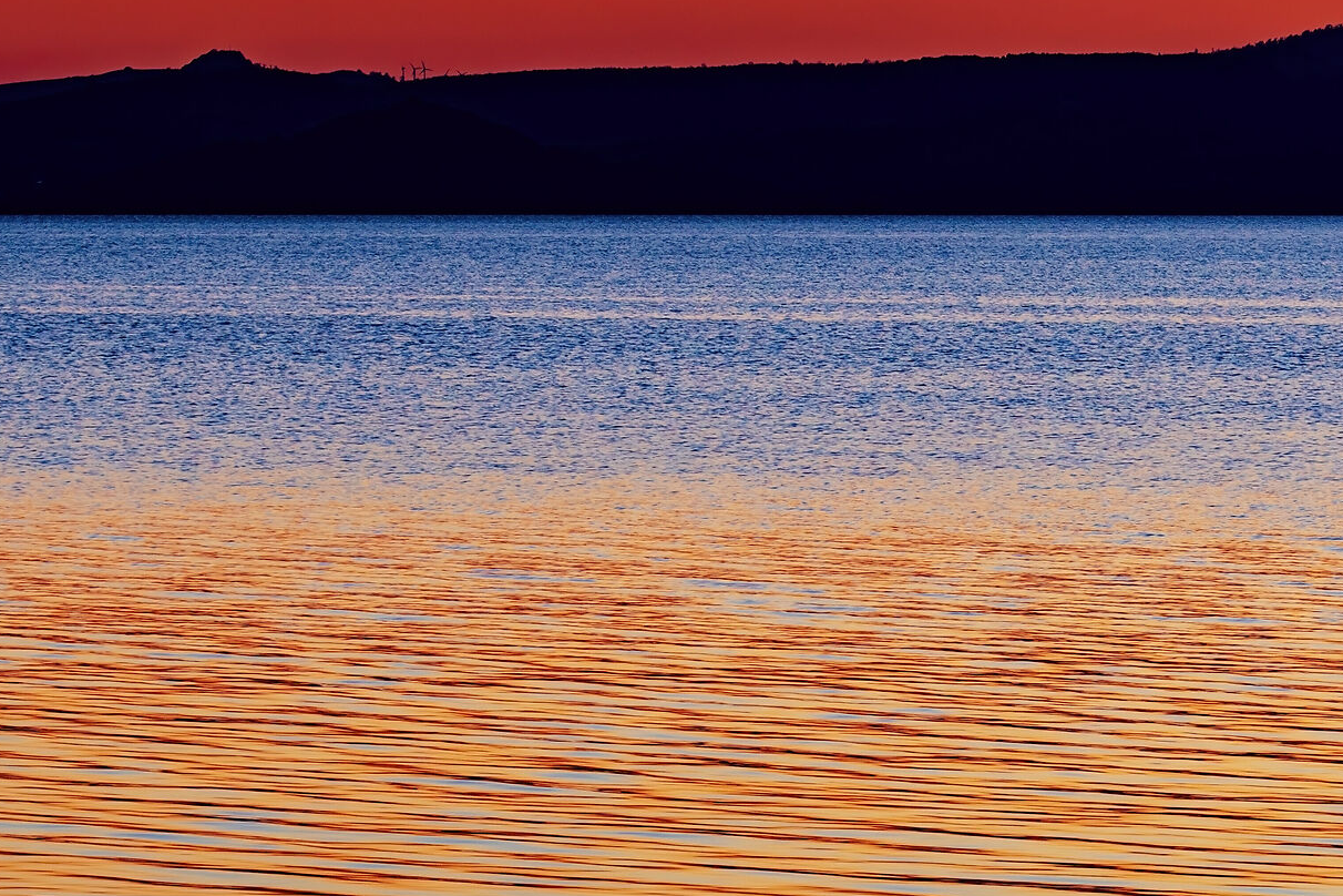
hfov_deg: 6.9
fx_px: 11079
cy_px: 429
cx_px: 1056
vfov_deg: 4.6
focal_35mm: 297
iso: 180
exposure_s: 1/80
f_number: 7.1
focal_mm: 100
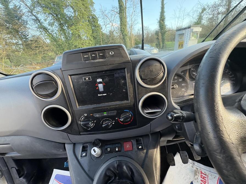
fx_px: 99
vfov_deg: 85.7
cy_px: 92
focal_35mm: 14
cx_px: 123
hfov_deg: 102.1
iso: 200
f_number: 2.2
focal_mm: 2.22
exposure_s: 1/89
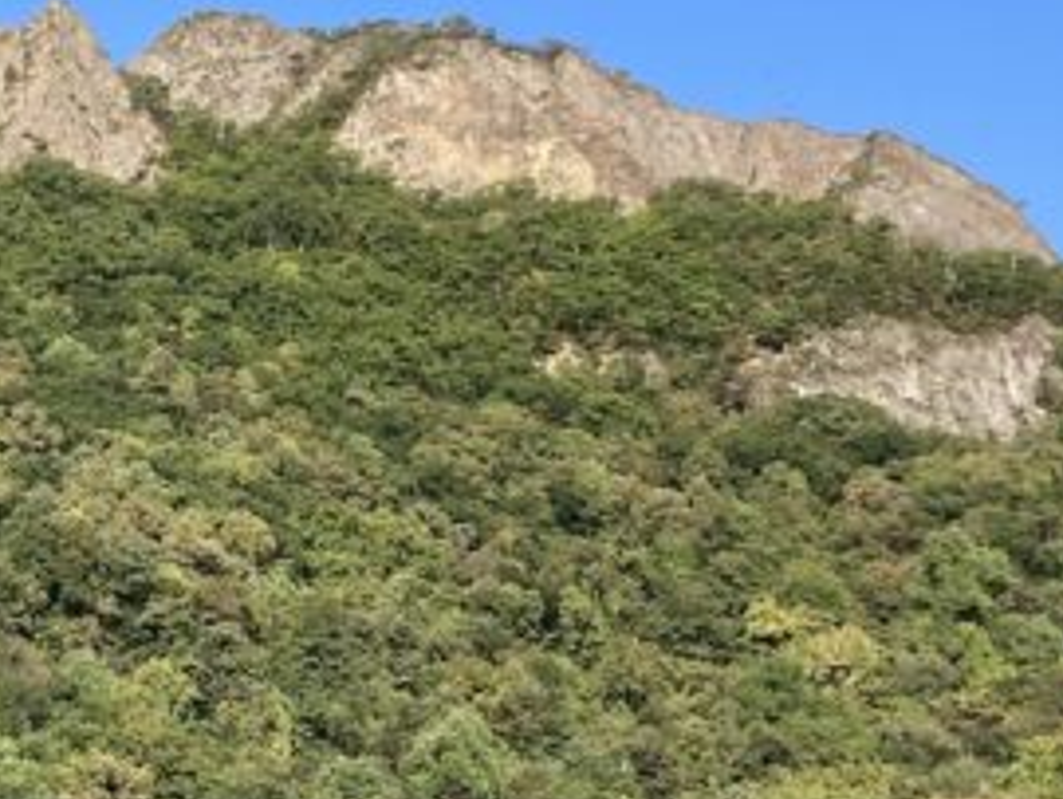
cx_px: -79
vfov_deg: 13.9
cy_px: 185
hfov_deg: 17.9
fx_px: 3258
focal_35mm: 106
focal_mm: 3.99
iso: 20
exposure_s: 1/1066
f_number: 1.8
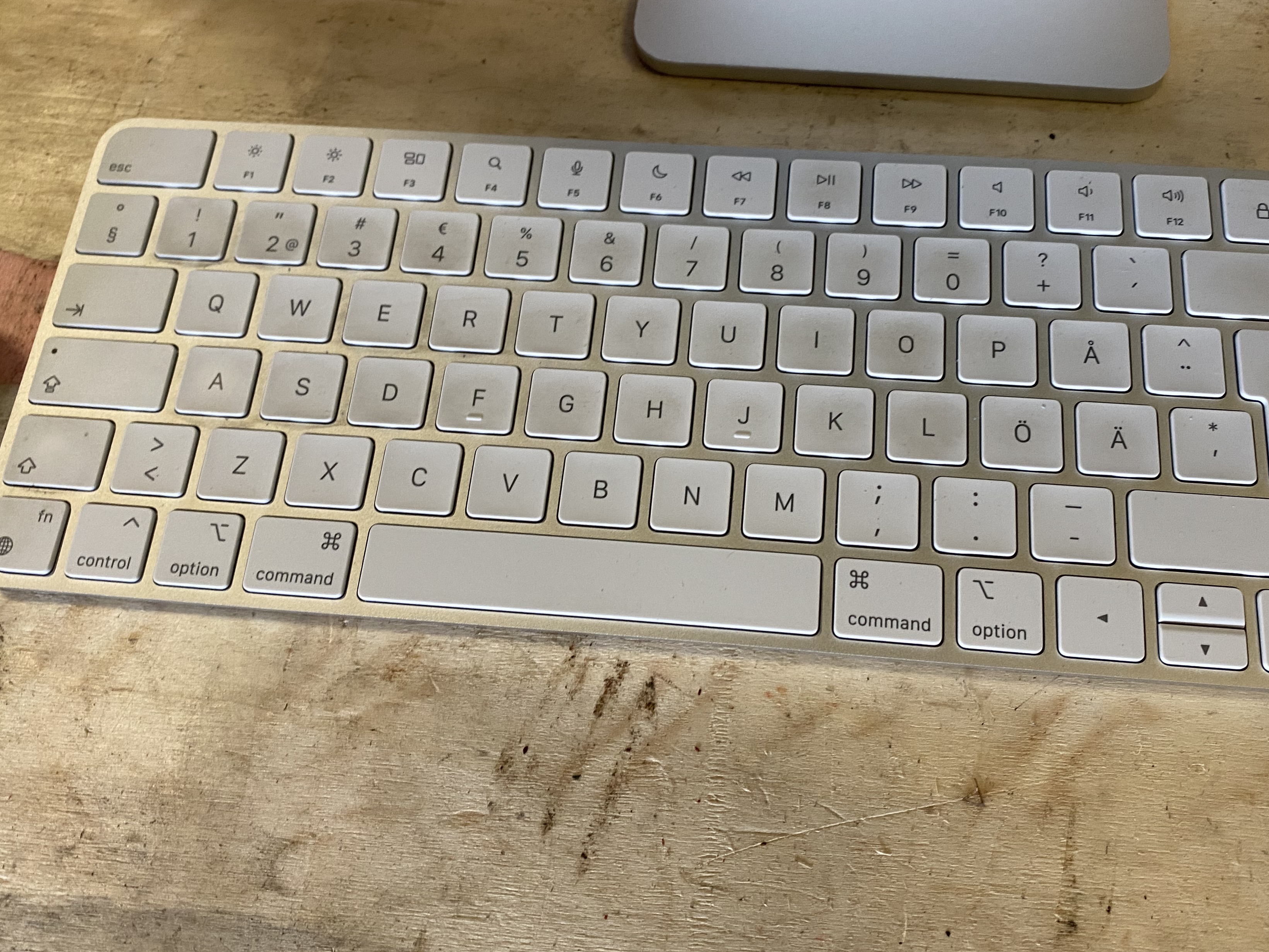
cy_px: 408
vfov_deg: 44.0
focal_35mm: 32
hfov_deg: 56.7
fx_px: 1173
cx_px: 706
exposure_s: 1/50
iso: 125
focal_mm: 4.25
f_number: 1.8
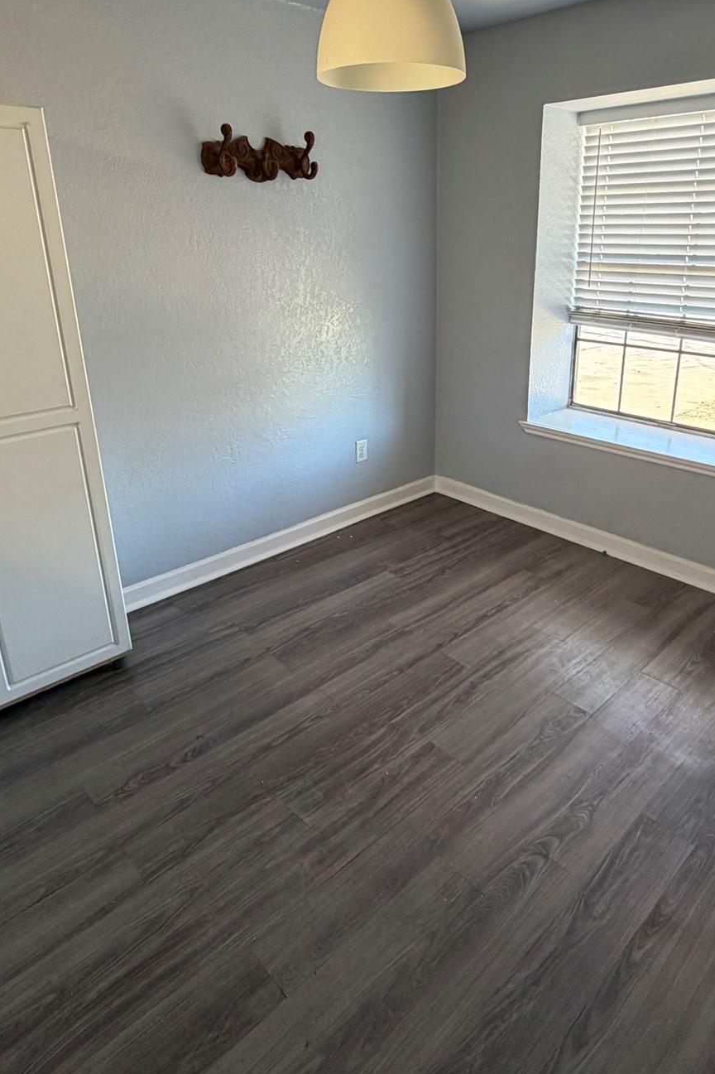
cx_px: 422
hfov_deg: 54.8
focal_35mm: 23
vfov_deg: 75.4
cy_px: 441
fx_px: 686
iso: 200
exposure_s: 1/60
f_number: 2.2
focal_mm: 2.22
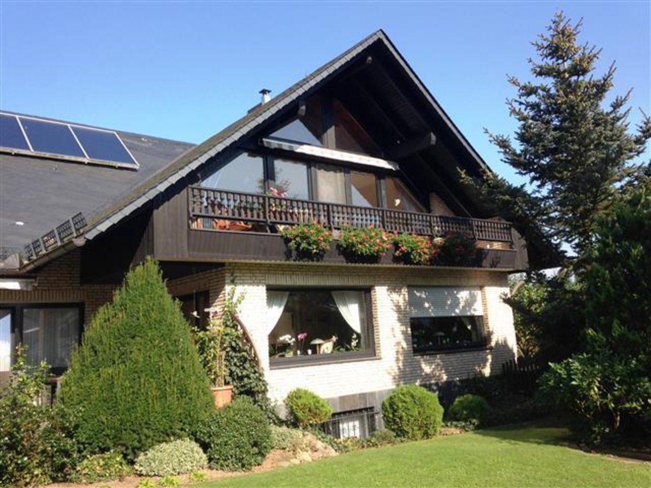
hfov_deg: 55.4
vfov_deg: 42.9
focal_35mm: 33
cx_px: 326
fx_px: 621
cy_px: 244
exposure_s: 1/763
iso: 50
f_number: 2.4
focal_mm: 4.12
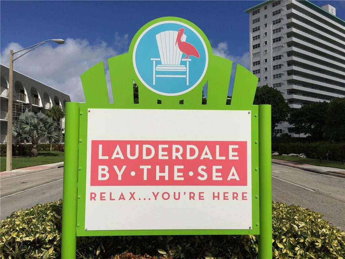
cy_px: 130
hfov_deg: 61.7
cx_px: 172
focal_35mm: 29
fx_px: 289
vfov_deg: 48.2
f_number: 2.2
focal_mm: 4.15
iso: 32
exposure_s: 1/7937
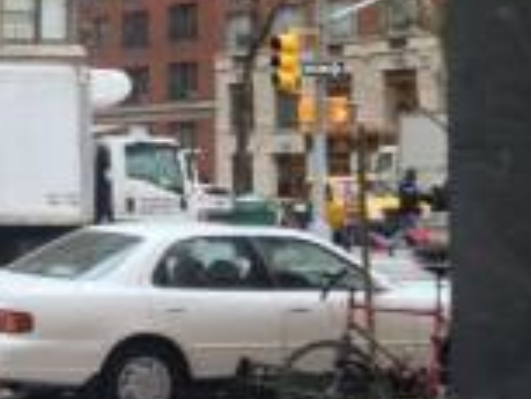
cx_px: -347
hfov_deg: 14.4
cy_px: 146
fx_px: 1904
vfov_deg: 12.0
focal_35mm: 124
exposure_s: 1/40
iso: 64
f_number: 2.4
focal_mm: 4.12
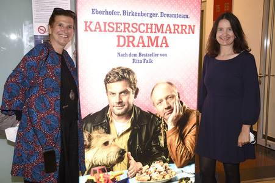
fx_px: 336
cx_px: 138
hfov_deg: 44.5
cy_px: 92
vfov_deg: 30.5
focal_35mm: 44
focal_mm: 44
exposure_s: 1/50
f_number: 6.3
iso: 800
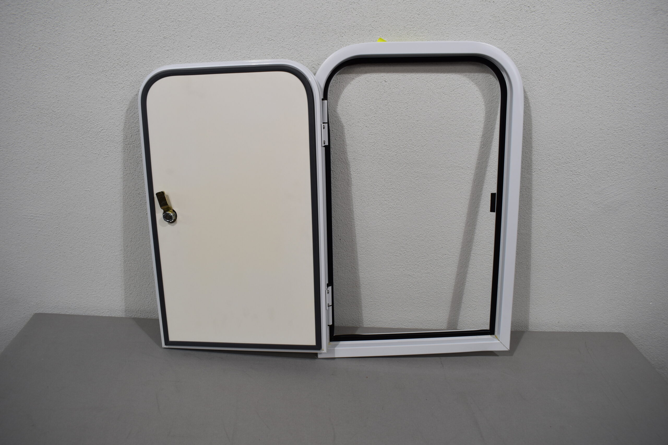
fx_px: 501
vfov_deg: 47.9
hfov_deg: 67.4
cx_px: 334
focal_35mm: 27
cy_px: 222
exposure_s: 1/125
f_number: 5.6
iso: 280
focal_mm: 18
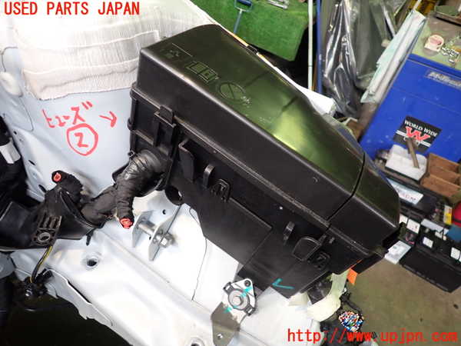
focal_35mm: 25
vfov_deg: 54.9
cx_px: 230
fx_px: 333
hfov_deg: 69.4
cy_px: 173
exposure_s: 1/40
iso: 200
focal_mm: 4.5
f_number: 2
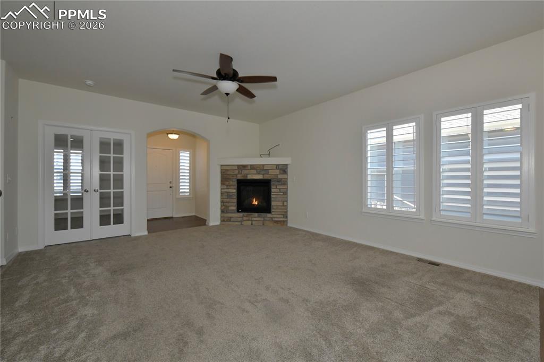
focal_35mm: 14
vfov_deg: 81.2
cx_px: 272
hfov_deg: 104.3
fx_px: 211
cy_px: 181
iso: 2000
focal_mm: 14
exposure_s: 1/160
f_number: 11
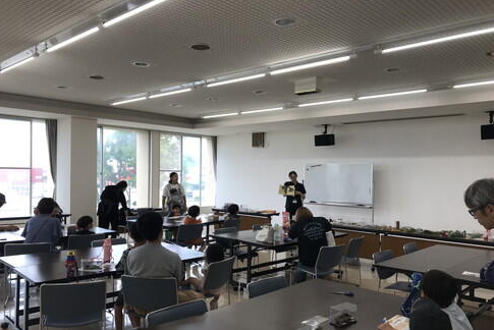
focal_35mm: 30
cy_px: 185
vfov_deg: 43.6
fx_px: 412
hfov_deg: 61.9
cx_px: 245
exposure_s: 1/100
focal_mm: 3.99
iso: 25
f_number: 1.8
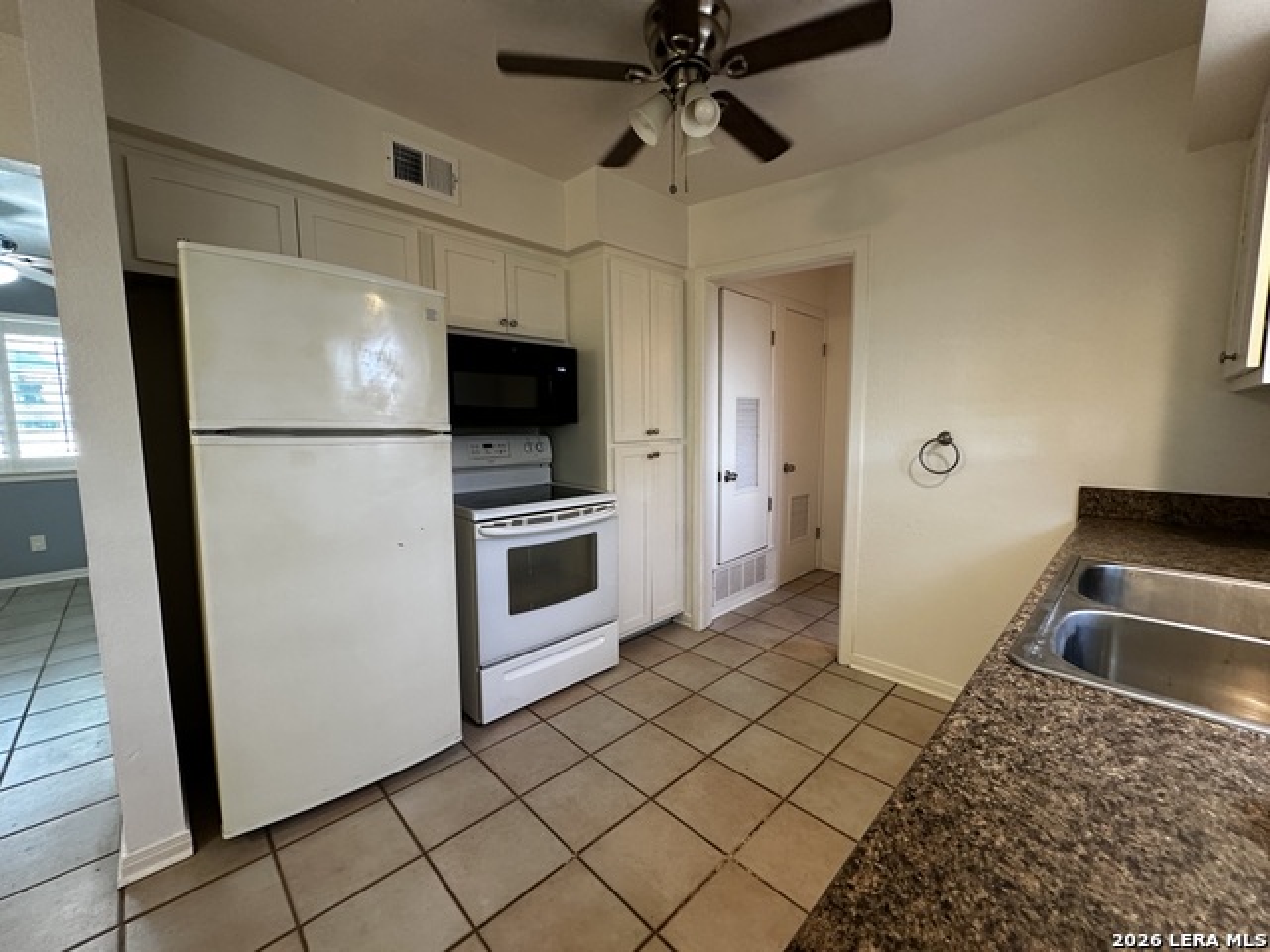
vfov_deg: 85.7
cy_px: 476
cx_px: 635
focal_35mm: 14
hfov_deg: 102.1
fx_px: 514
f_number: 2.2
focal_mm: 2.22
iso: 200
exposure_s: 1/60
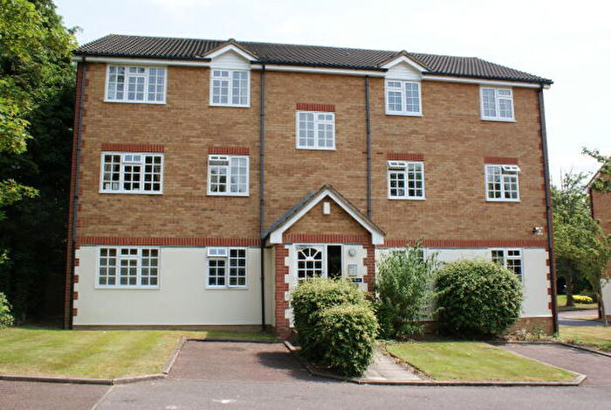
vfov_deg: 43.7
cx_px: 306
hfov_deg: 61.9
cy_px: 205
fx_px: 510
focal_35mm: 30
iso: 100
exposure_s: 1/100
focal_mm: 20
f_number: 10
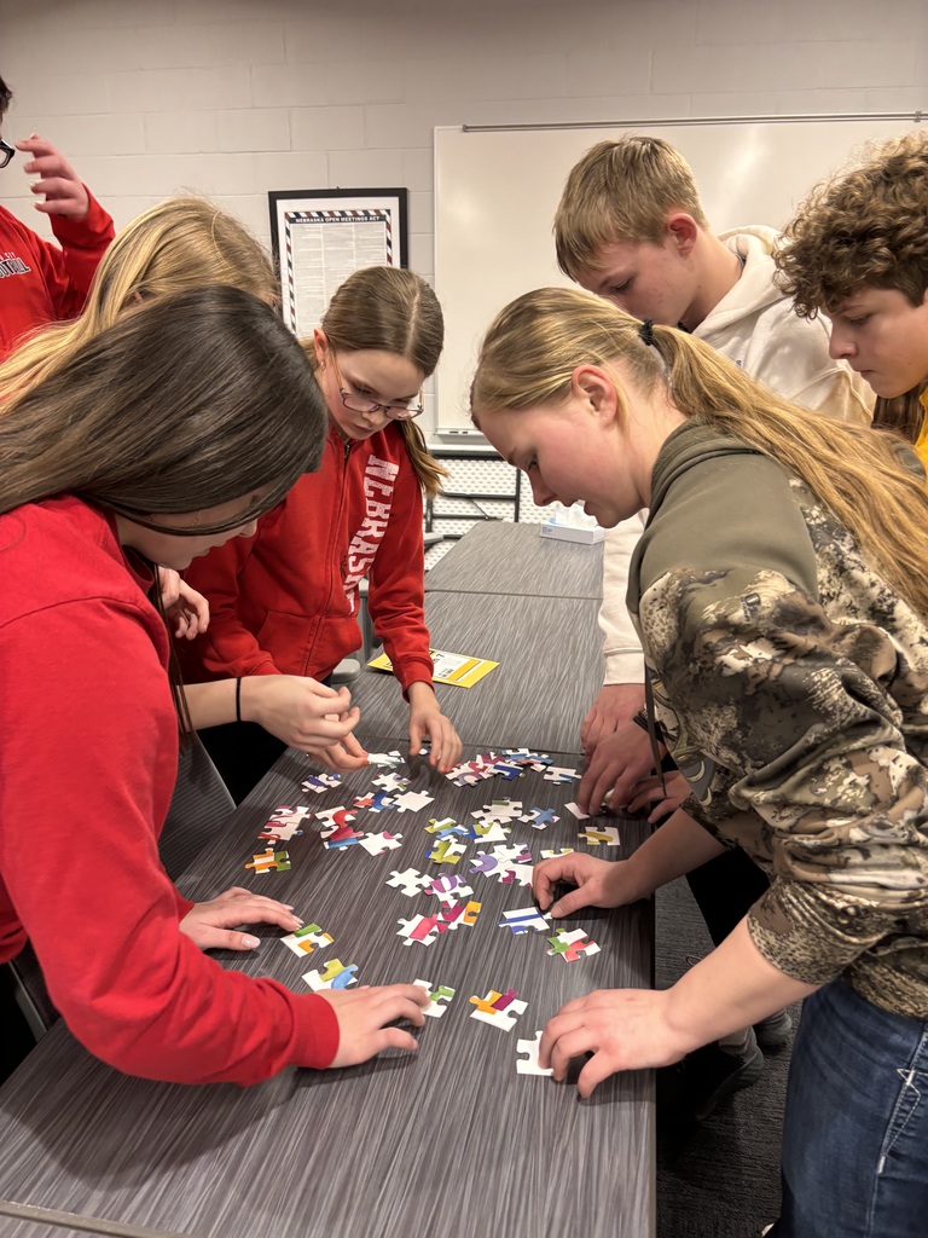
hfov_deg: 53.1
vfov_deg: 67.3
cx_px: 464
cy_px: 619
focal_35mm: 26
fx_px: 929
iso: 200
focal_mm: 5.96
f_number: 1.6
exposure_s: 1/60
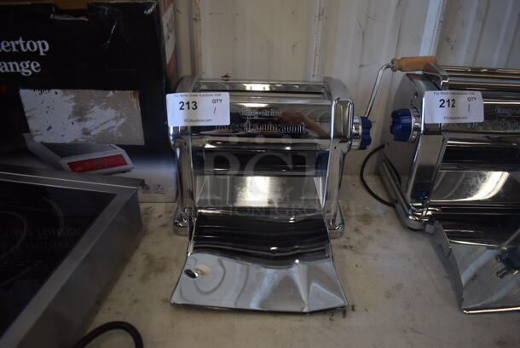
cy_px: 174
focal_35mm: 27
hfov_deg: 67.3
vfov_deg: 48.0
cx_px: 260
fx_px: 390
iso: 500
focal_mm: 18
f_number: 3.5
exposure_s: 1/250
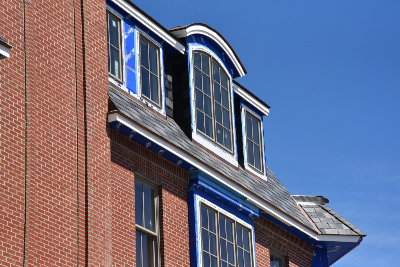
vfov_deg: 11.4
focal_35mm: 120
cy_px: 134
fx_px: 1334
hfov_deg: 17.1
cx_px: 200
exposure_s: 1/3200
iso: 2500
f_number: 13
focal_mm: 120
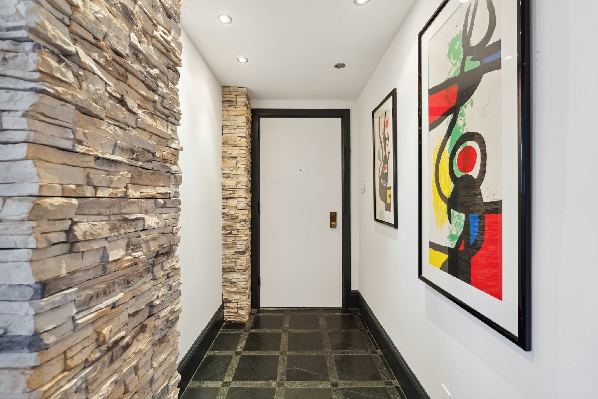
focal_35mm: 16
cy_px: 200
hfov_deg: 96.7
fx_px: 266
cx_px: 299
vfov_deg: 73.7
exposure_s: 1/3.33
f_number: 5.6
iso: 100
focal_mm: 16
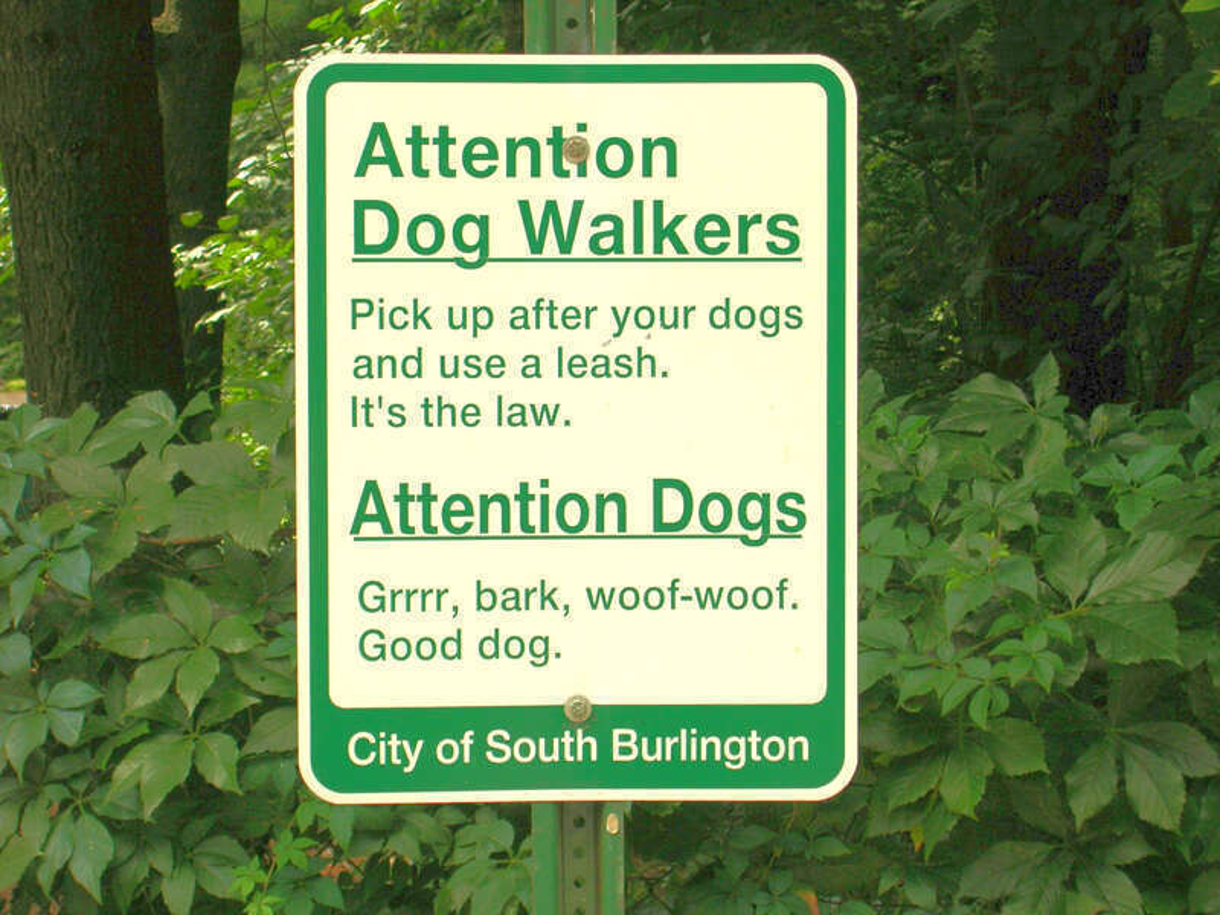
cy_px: 458
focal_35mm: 82
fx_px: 2890
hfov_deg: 23.8
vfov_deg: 18.0
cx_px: 610
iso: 50
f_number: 4.3
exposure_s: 1/122
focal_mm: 13.6
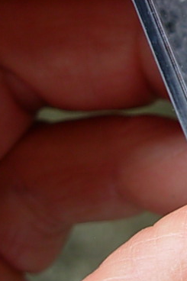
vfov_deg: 18.1
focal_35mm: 110
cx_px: 272
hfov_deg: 11.9
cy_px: -3
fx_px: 858
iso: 50
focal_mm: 6.3
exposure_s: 1/93.2
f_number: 2.9
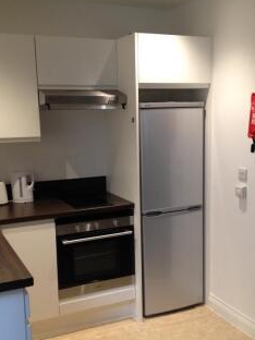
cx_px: 142
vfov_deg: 38.8
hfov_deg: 29.7
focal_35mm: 49
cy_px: 193
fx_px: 481
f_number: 2.4
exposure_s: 1/20
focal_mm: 4.28
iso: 80
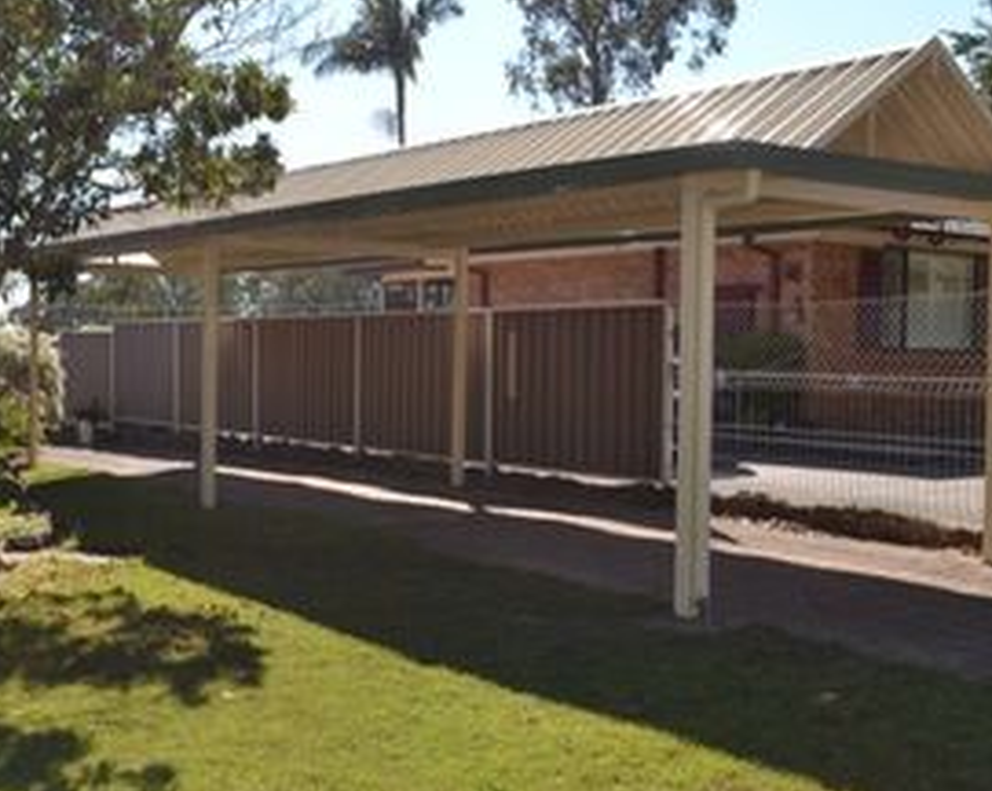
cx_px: 421
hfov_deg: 42.0
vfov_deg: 34.1
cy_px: 379
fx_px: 1290
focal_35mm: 44
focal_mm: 18
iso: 100
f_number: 8
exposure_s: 1/200
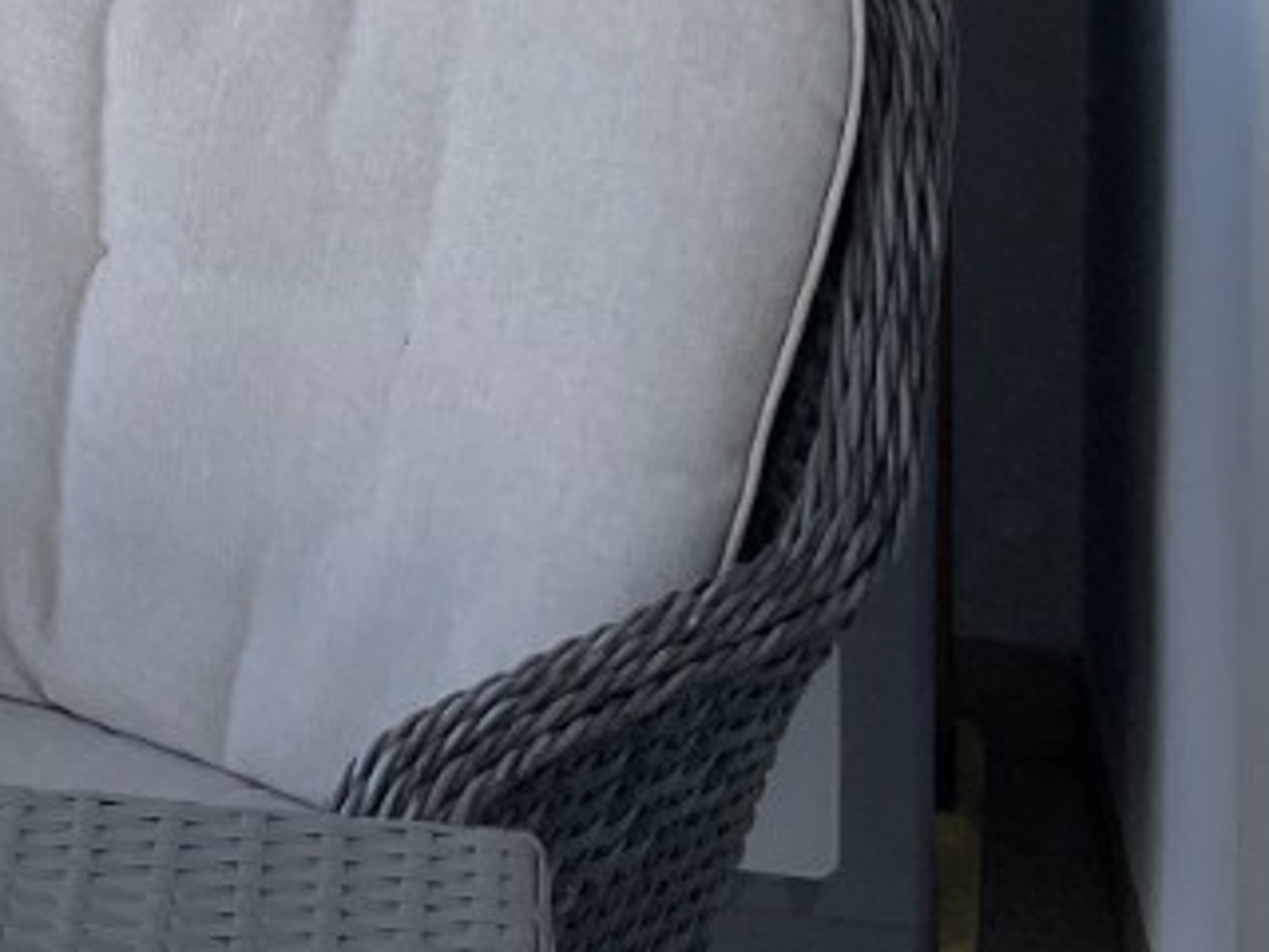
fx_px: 4582
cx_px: -1154
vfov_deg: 11.0
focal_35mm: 125
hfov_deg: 13.7
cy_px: -829
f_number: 1.6
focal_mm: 5.1
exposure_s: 1/2203
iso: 32
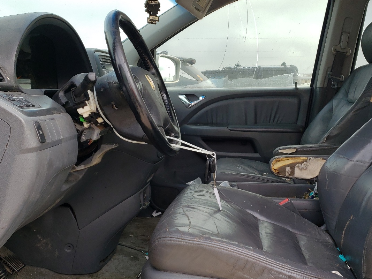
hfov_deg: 47.3
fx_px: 419
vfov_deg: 36.7
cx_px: 238
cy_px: 166
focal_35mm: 39
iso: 50
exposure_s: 1/588
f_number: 1.5
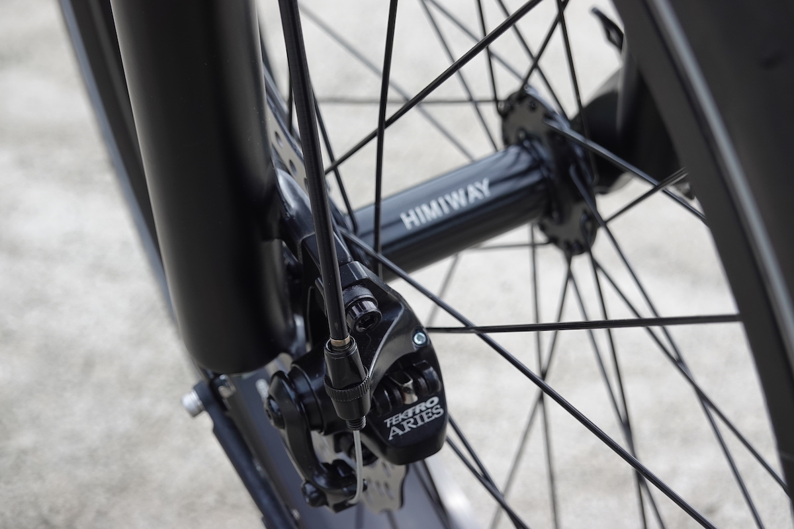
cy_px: 264
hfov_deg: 27.0
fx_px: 1654
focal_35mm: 75
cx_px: 397
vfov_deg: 18.2
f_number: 4
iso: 100
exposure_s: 1/200
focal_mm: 27.44
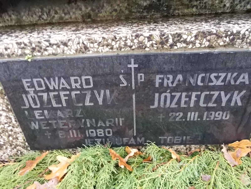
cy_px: 94
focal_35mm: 26
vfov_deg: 53.1
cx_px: 126
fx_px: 189
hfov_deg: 67.3
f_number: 3.2
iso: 400
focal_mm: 4.6
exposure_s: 1/50
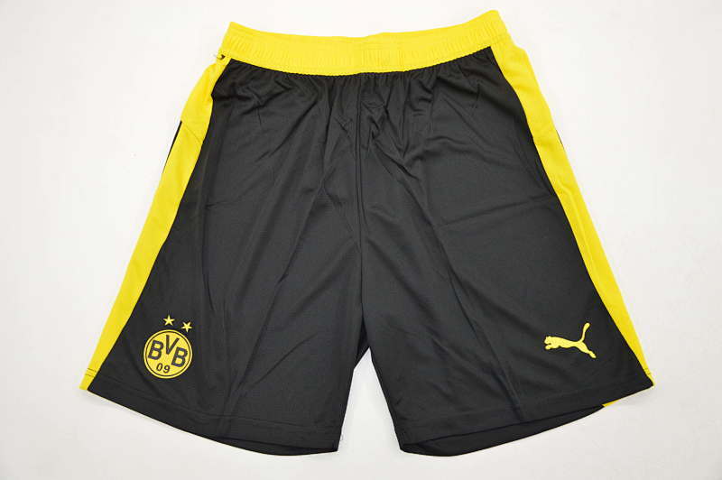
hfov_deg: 46.4
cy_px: 240
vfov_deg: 31.8
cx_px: 361
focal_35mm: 42
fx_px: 842
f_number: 4
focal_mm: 28
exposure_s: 1/200
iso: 400
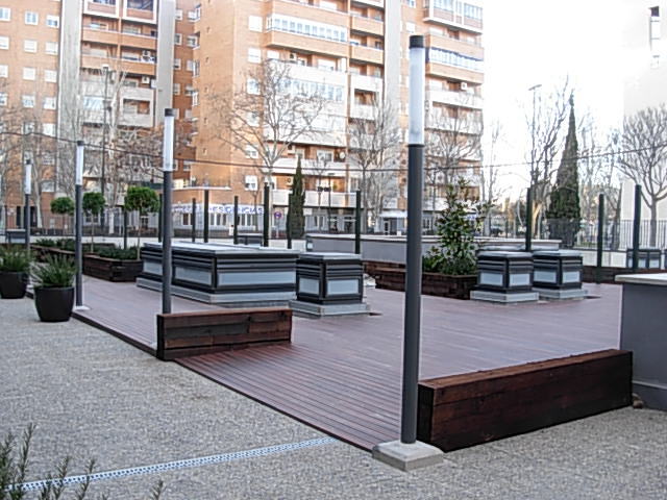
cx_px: 334
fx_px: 732
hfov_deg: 49.0
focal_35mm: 38
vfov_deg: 37.7
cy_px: 250
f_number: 2.9
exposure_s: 1/78.3
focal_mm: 6.3
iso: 79
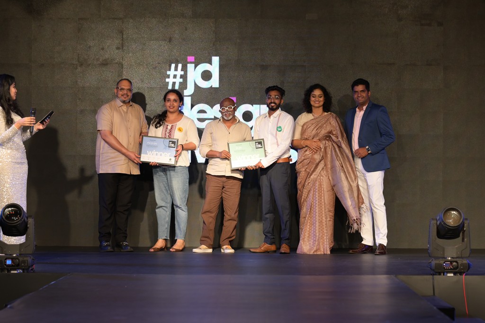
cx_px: 242
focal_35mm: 127
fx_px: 1710
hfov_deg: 16.1
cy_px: 162
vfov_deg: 10.8
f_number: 2.5
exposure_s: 1/160
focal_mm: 85
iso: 160
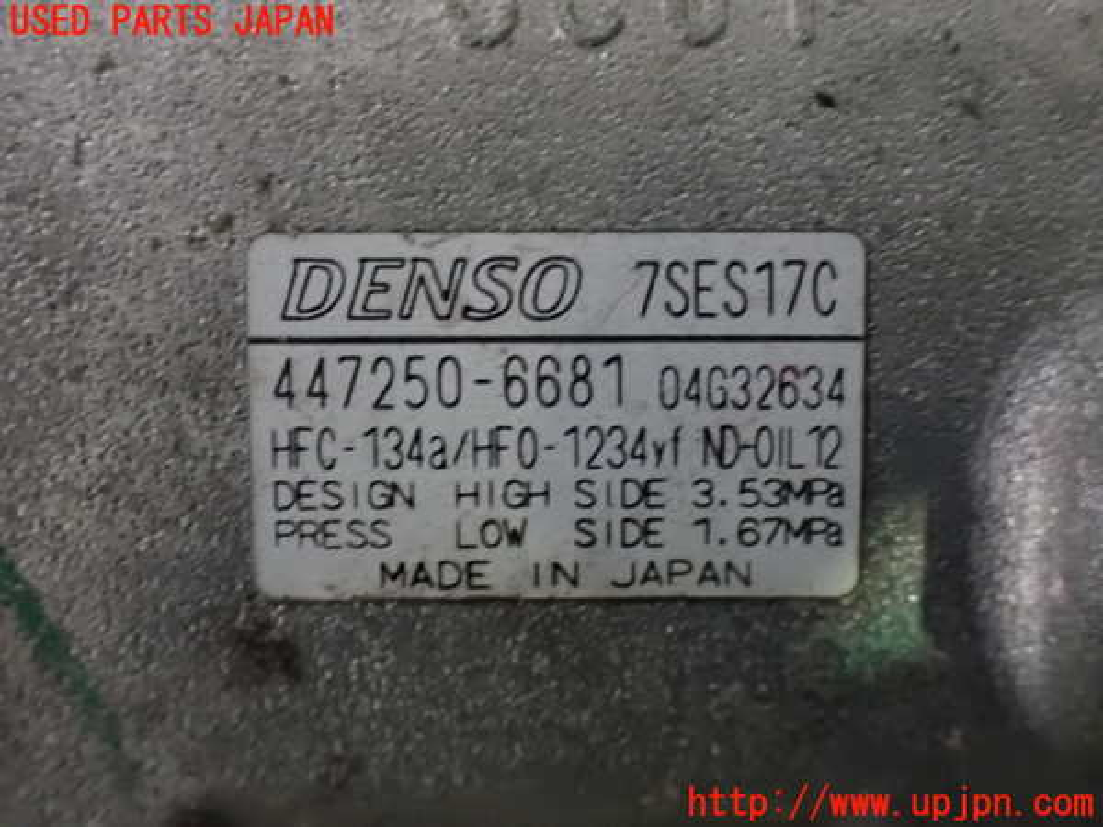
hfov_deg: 40.4
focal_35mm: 47
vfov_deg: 30.9
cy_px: 414
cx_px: 552
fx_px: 1498
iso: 1600
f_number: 3.1
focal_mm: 8.4
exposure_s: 1/25
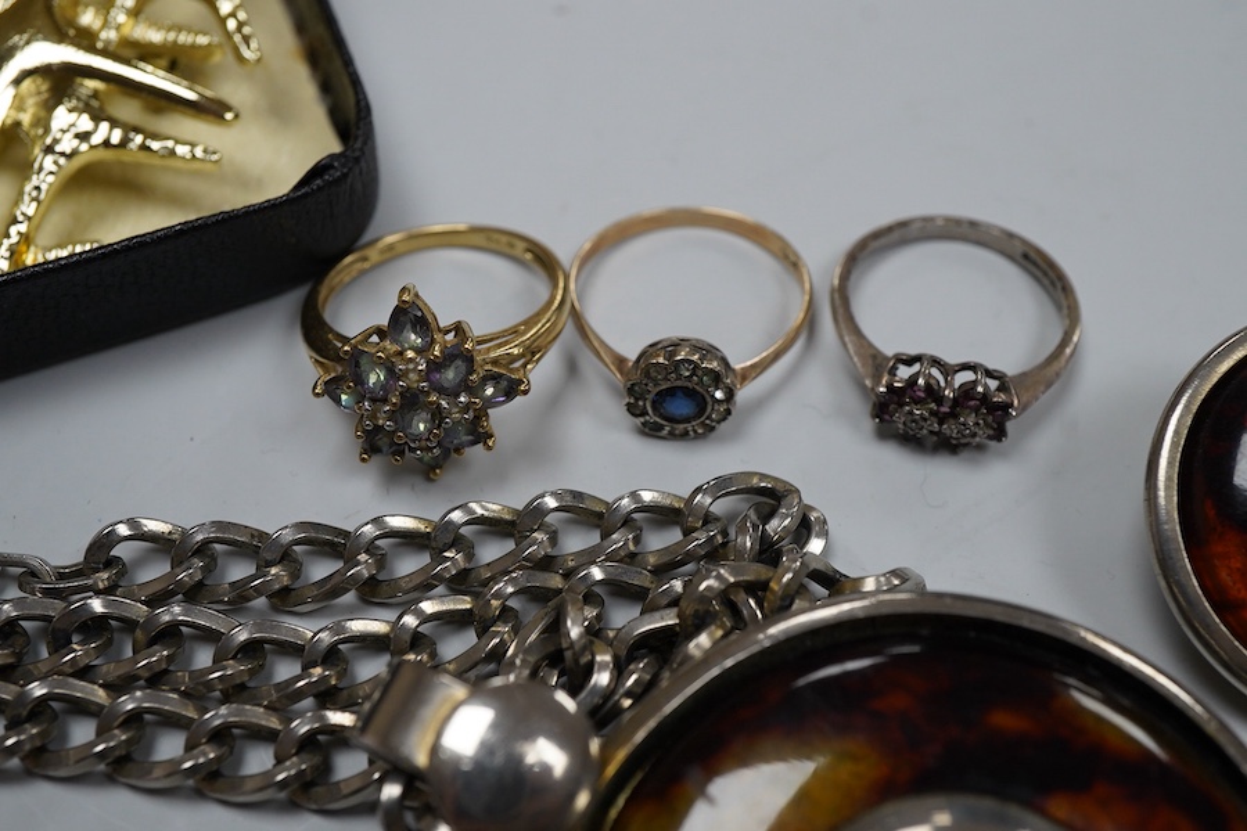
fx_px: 1559
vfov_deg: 29.9
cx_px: 624
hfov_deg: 43.6
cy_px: 416
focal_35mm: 45
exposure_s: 1/125
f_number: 13
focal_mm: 30
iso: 1000
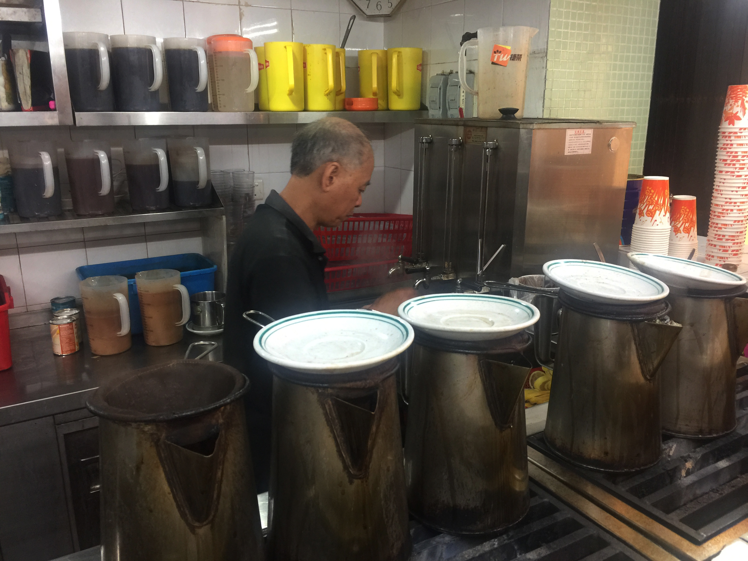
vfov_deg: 48.2
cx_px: 374
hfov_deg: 61.7
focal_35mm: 29
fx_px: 627
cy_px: 280
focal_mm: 4.15
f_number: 2.2
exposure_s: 1/17
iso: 64
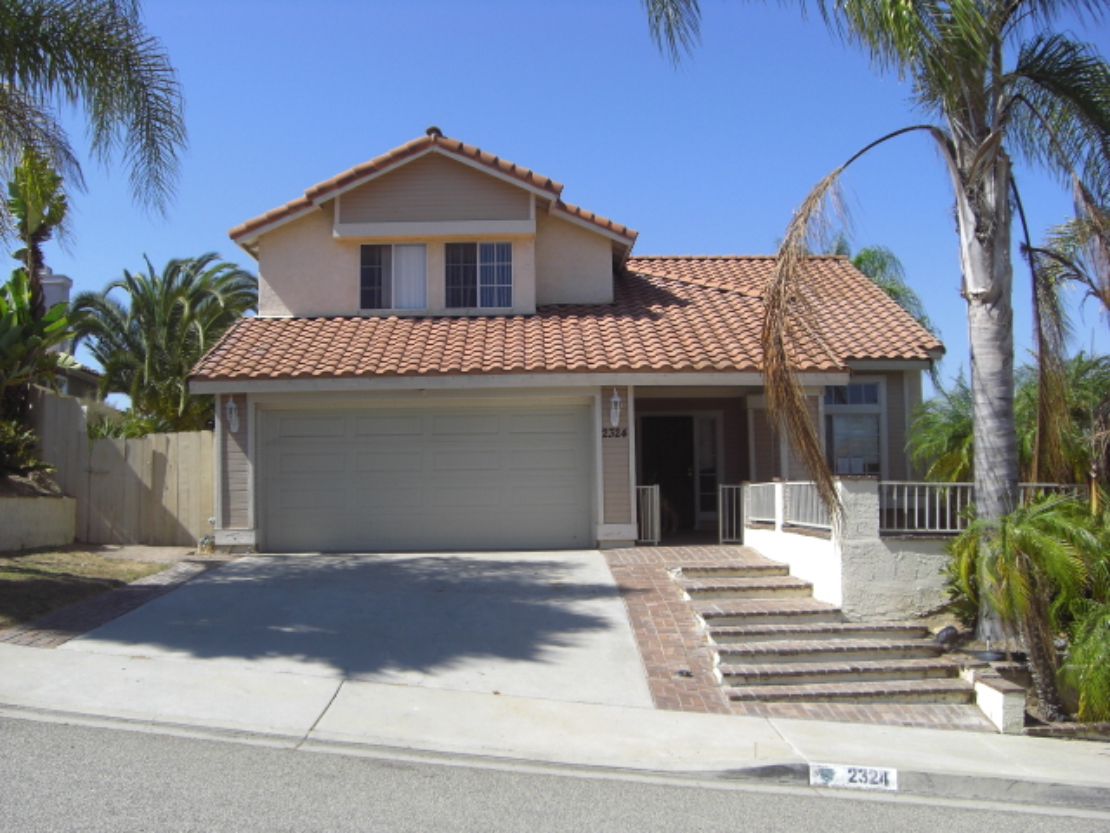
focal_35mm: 38
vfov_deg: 37.7
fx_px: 1219
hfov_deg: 49.0
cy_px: 416
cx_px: 555
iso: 64
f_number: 8
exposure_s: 1/125
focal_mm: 6.2
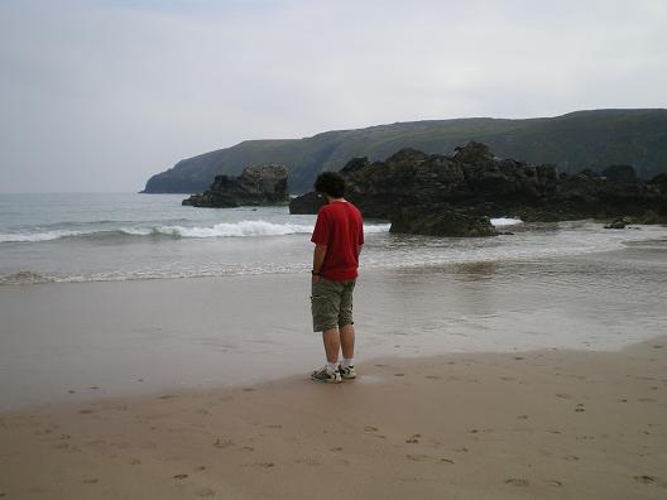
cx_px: 334
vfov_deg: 37.7
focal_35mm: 38
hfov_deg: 49.0
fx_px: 732
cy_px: 250
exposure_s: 1/500
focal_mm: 6.3
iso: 64
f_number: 4.6
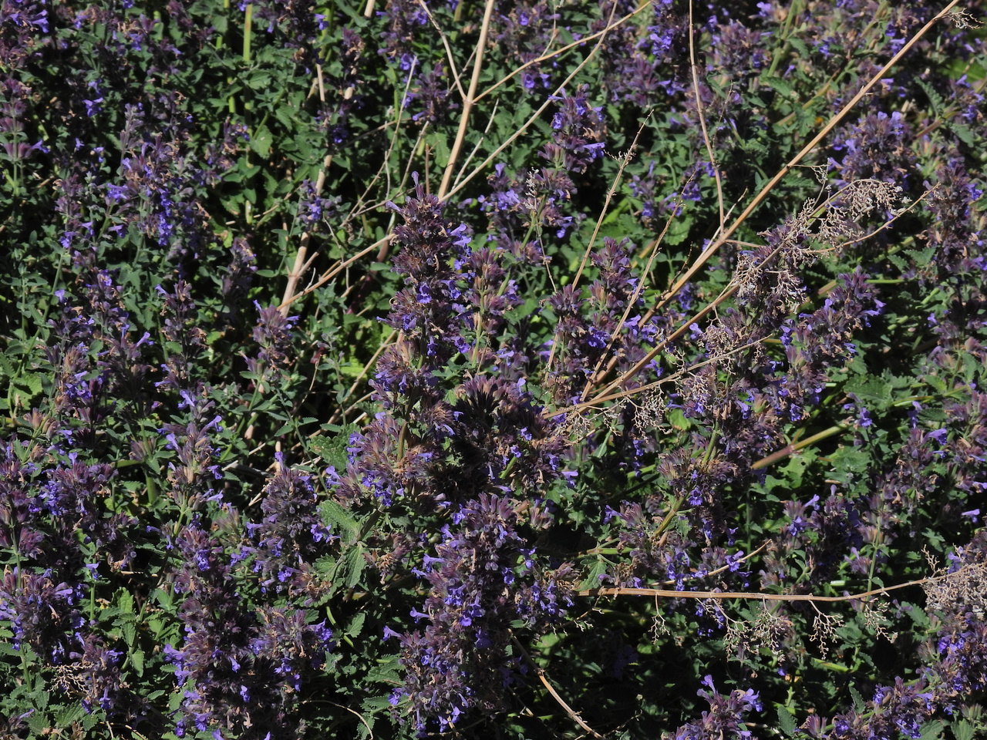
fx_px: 3849
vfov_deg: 11.0
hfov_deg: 14.6
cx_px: 494
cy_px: 370
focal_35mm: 135
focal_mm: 24.1
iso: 100
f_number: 4.5
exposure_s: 1/1600
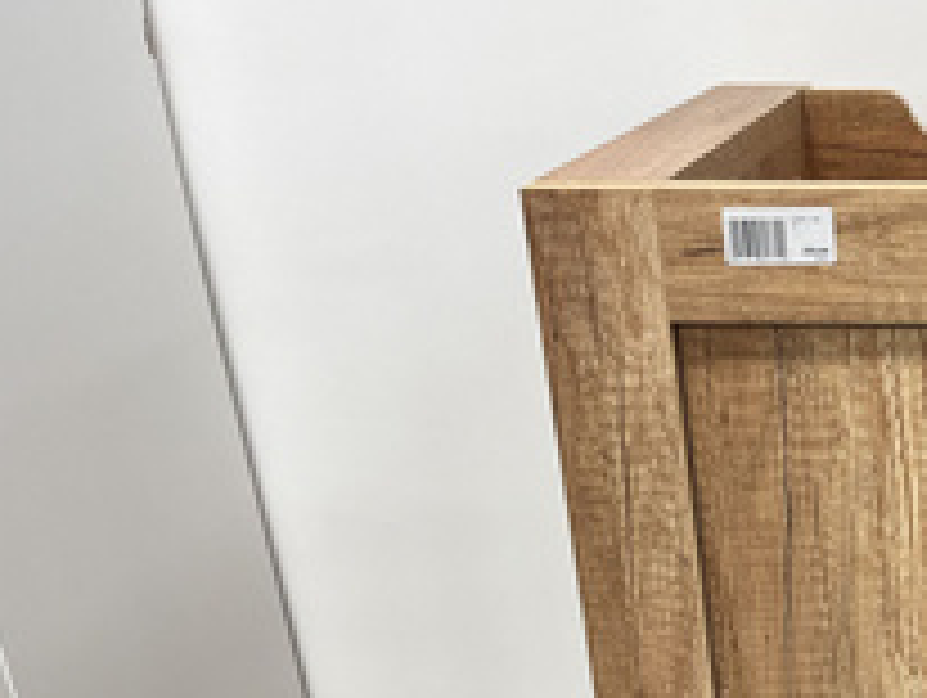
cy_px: 718
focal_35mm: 63
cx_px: 1120
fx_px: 1689
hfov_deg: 27.0
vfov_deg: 22.3
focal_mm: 5.1
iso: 100
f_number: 1.6
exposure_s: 1/100
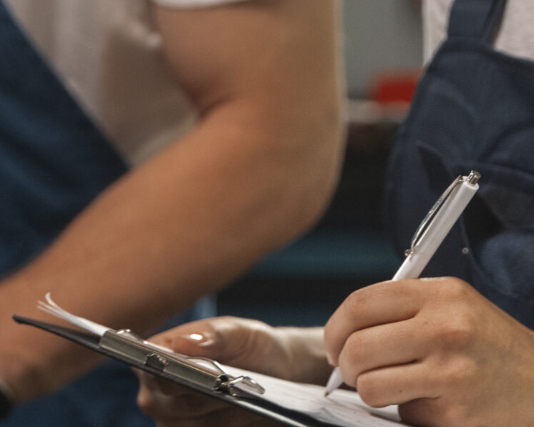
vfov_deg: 8.9
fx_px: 2750
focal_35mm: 174
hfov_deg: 11.1
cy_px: 384
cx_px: 286
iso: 1000
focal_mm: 54
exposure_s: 1/160
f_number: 2.8
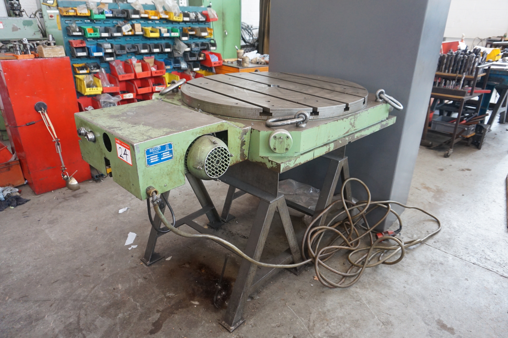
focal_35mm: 24
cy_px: 169
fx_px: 338
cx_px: 254
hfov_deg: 73.8
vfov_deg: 53.1
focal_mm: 16
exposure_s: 1/160
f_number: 4
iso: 1600
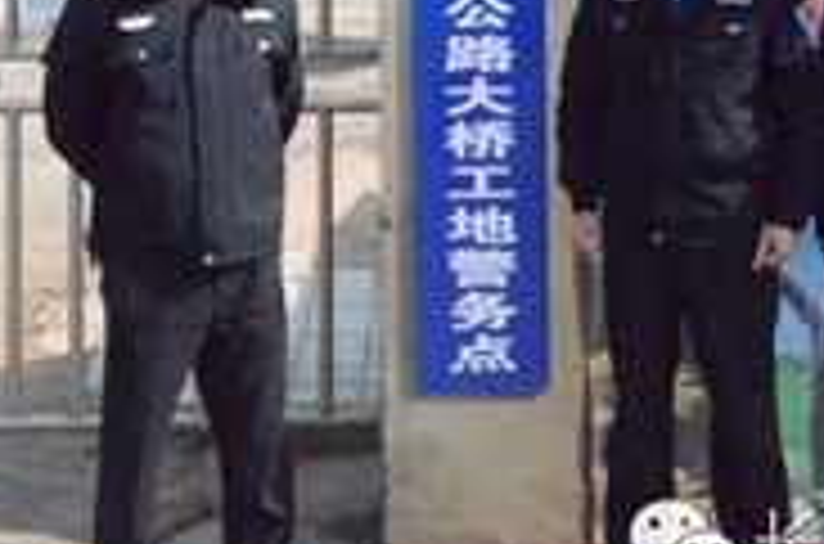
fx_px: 2055
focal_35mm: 90
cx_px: 509
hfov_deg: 22.6
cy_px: -83
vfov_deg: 14.7
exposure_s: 1/2500
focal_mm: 22
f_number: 25
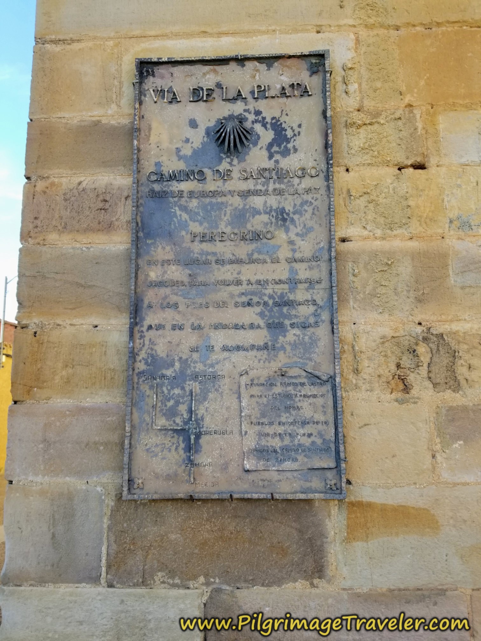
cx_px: 240
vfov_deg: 67.3
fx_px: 482
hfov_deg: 53.1
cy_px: 320
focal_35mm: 26
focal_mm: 4.3
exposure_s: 1/469
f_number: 1.7
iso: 50
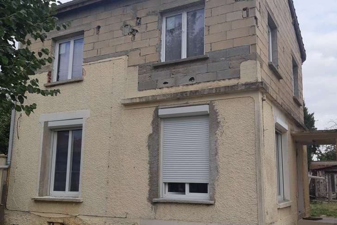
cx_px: 166
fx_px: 346
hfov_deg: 51.9
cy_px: 120
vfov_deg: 35.9
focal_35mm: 37
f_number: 1.7
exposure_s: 1/1098
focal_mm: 3.93
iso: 40
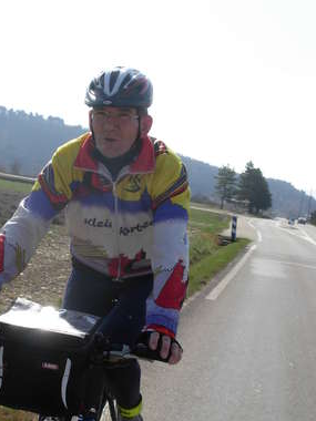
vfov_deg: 32.2
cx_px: 104
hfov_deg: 24.3
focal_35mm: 60
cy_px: 223
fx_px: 730
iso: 79
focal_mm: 6.3
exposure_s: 1/512
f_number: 4.9
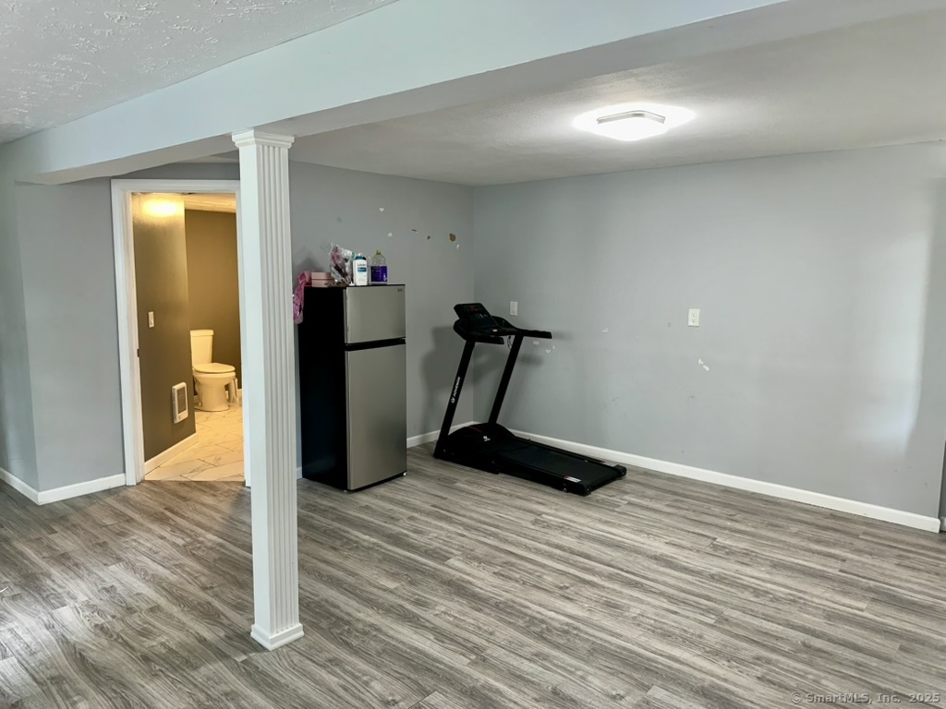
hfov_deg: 71.6
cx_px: 473
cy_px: 354
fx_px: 656
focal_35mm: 24
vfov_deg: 56.8
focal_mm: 6.86
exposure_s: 1/24
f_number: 1.78
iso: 100
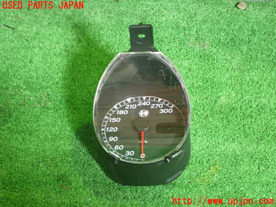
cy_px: 104
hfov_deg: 23.8
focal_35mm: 82
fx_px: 654
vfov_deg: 18.0
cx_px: 138
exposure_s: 1/20
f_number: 4.3
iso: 800
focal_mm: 14.62
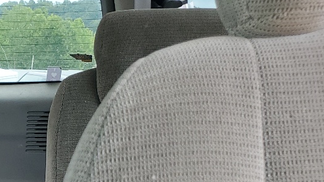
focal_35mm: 86
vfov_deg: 13.6
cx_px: -93
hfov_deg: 22.3
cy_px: 222
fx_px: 739
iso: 50
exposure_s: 1/141
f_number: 1.5
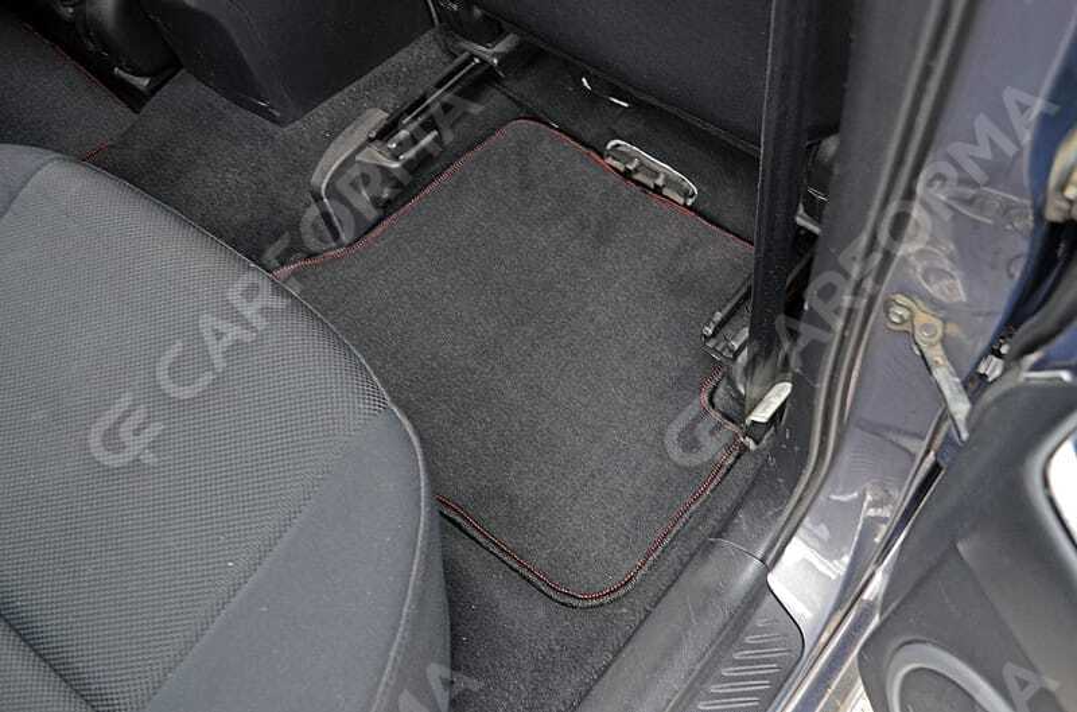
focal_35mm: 38
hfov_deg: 51.4
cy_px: 356
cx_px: 538
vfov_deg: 35.3
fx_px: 1119
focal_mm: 25
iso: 800
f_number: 5
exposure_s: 1/3
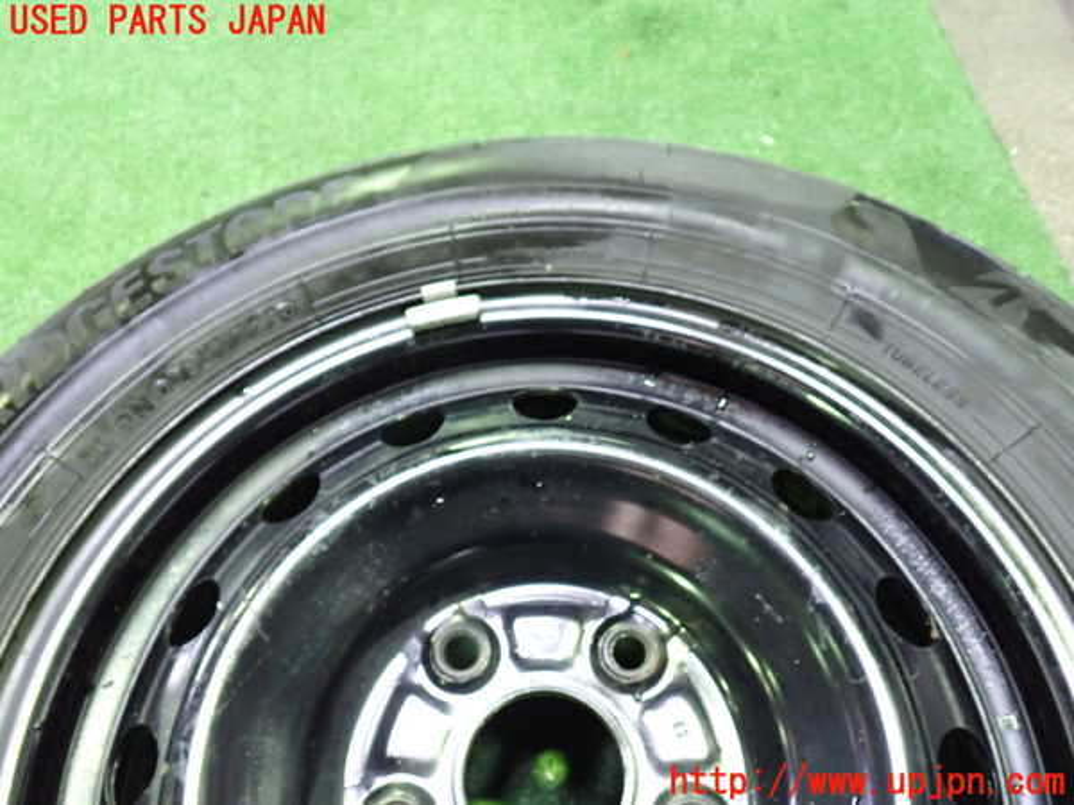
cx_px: 537
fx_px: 931
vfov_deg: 46.8
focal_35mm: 30
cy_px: 402
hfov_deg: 60.0
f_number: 2.3
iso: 800
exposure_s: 1/15
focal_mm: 5.4
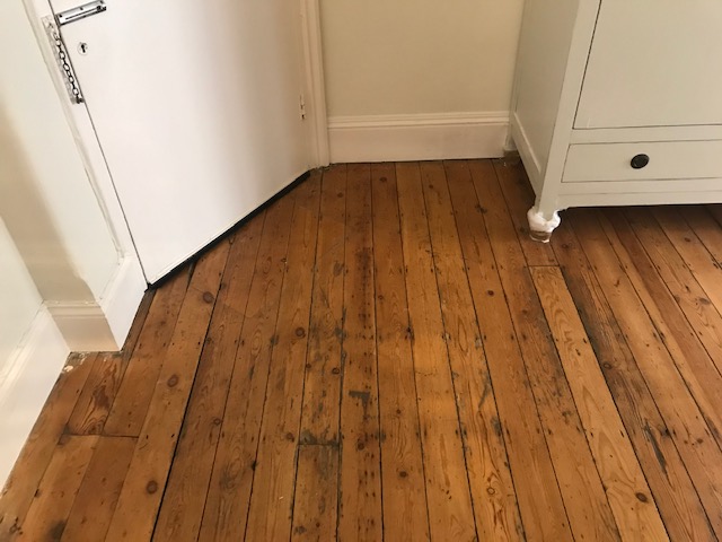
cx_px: 361
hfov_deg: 63.4
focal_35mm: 28
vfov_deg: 49.7
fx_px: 584
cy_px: 271
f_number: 1.8
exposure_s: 1/17
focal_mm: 3.99
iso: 100
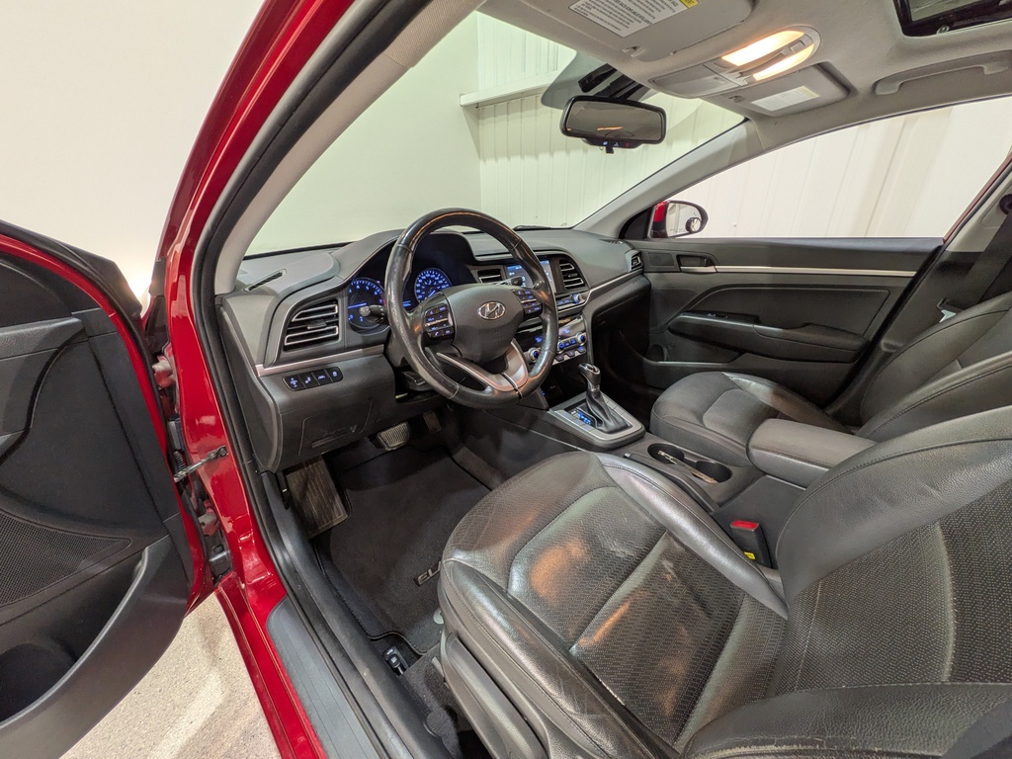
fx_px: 409
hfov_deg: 102.1
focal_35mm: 14
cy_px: 380
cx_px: 506
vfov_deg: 85.7
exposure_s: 1/33.3
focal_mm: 1.83
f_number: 2.2
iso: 70
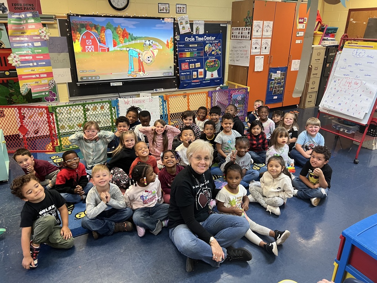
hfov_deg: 67.3
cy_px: 142
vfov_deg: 53.1
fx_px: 283
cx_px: 188
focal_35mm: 26
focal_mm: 5.7
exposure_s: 1/60
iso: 200
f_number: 1.5
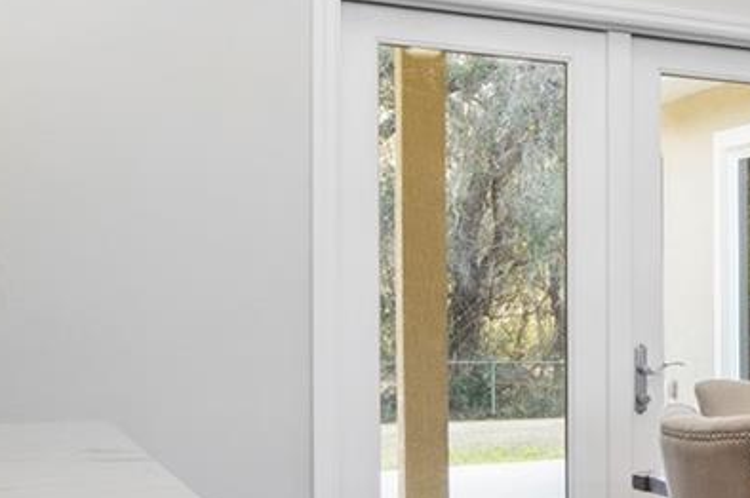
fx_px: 1395
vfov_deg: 20.2
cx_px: 1289
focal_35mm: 67
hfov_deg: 21.6
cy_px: 335
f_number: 8
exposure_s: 2
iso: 100
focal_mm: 11
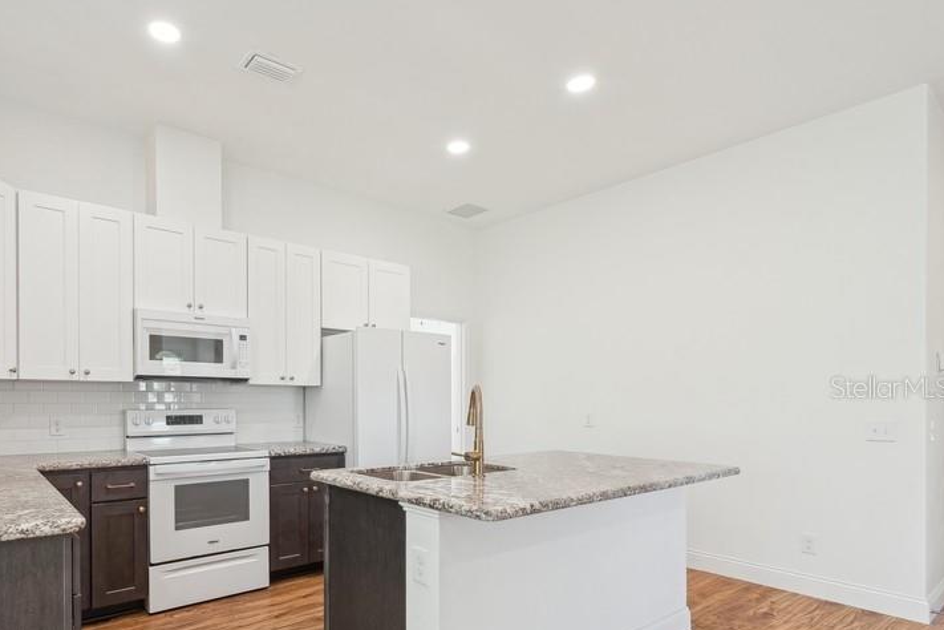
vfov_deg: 63.8
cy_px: 387
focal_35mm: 19
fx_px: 498
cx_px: 358
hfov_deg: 85.3
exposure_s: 1/20
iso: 200
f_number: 8
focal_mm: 10
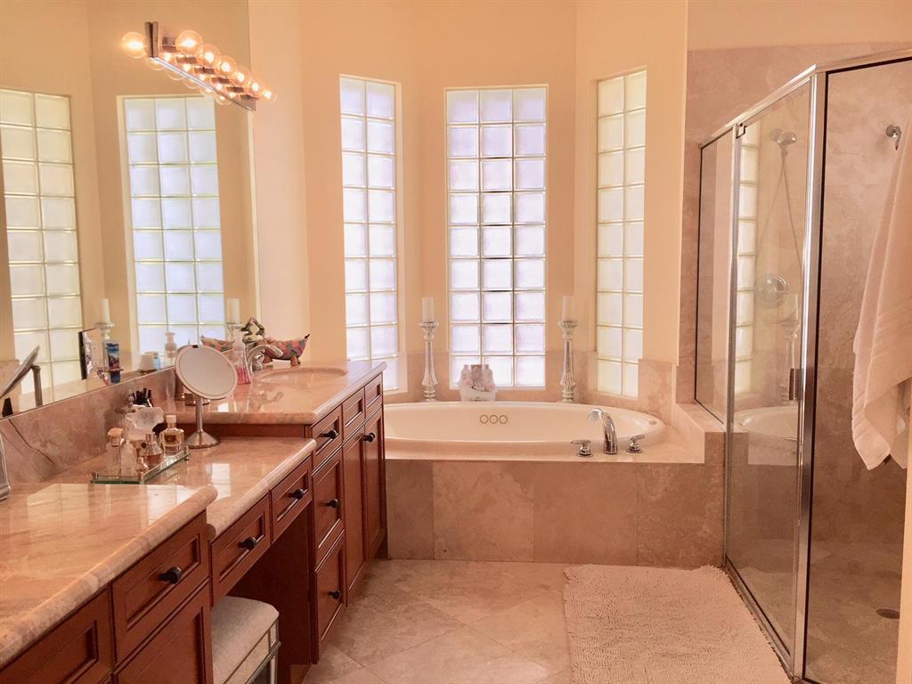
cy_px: 342
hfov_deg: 61.7
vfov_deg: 48.2
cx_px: 456
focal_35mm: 29
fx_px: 764
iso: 40
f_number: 2.2
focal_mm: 4.15
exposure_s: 1/221
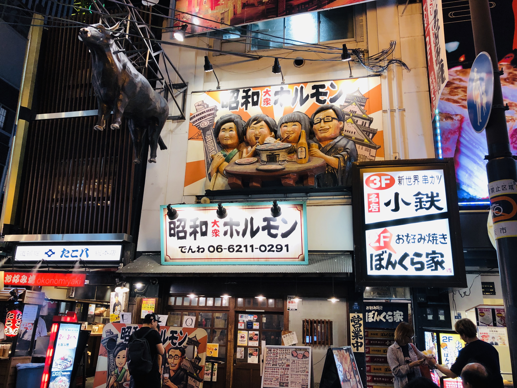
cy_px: 194
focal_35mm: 28
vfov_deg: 49.7
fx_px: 418
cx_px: 258
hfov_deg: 63.4
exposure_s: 1/24
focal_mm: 4
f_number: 1.8
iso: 40
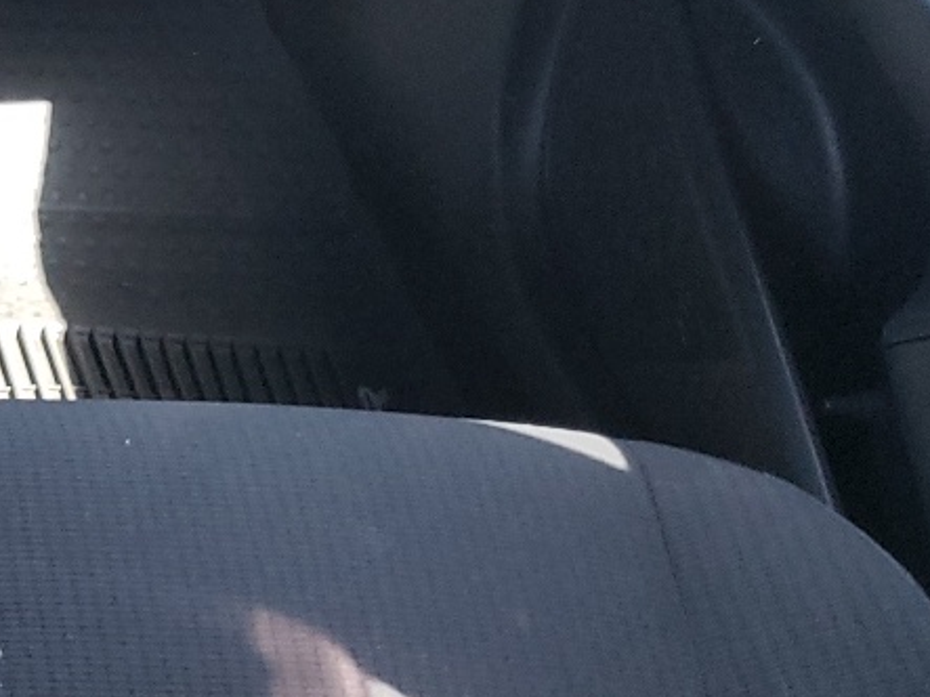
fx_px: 2525
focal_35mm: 94
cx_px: -605
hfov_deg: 17.8
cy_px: 189
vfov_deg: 15.7
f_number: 1.5
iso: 125
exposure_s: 1/50
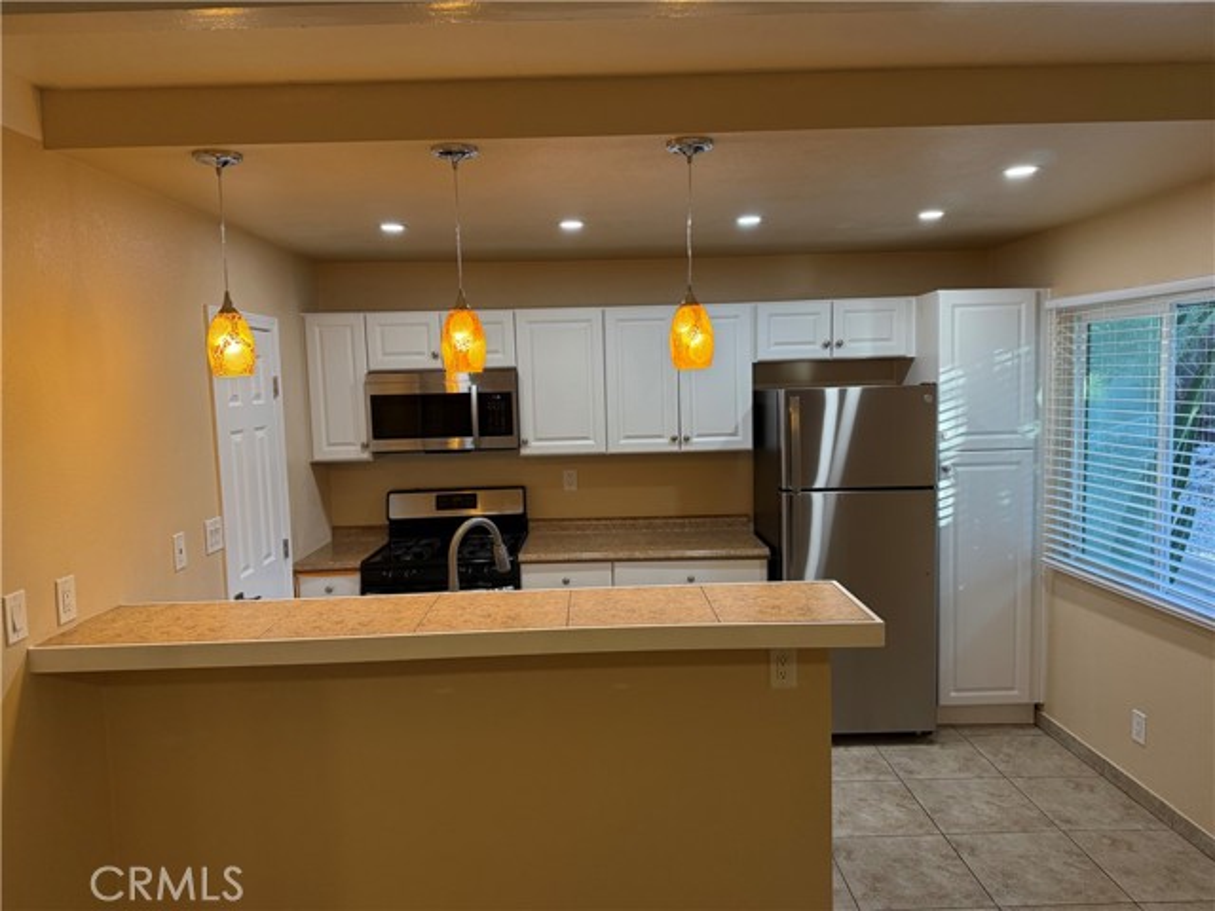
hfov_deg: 71.6
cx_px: 608
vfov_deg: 56.8
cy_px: 456
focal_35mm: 24
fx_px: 842
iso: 200
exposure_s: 1/160
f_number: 1.78
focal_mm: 6.76
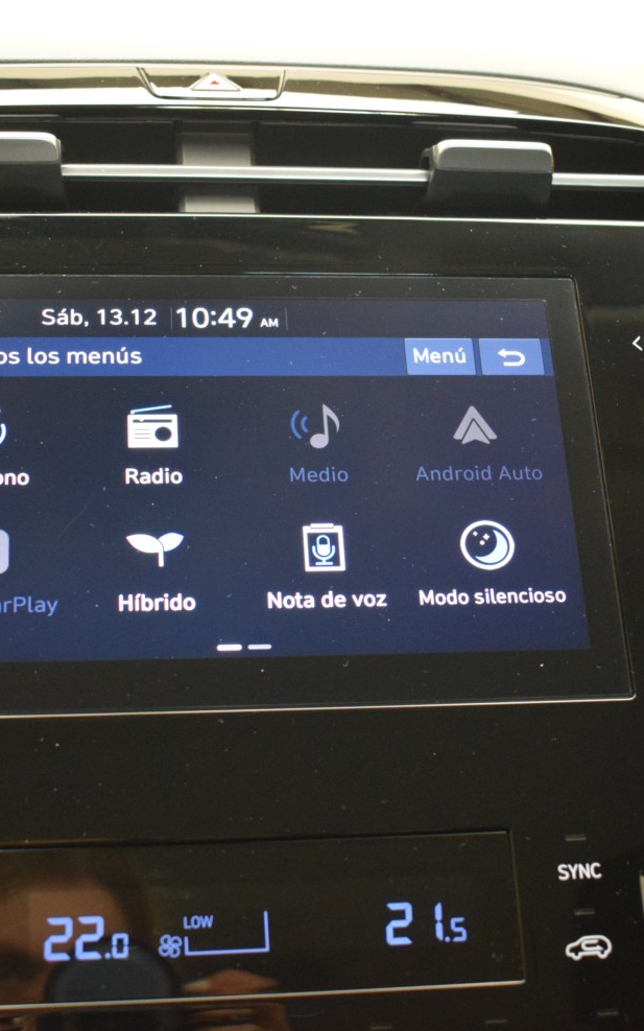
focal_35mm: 49
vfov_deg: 41.2
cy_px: 513
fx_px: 1369
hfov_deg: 26.4
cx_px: 242
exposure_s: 1/60
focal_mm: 21
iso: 3200
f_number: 3.8
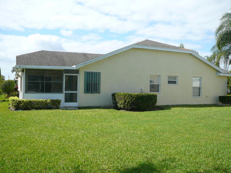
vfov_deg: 40.7
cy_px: 86
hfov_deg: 52.6
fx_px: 234
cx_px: 116
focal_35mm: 35
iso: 80
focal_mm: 5.2
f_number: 2.8
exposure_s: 1/1000
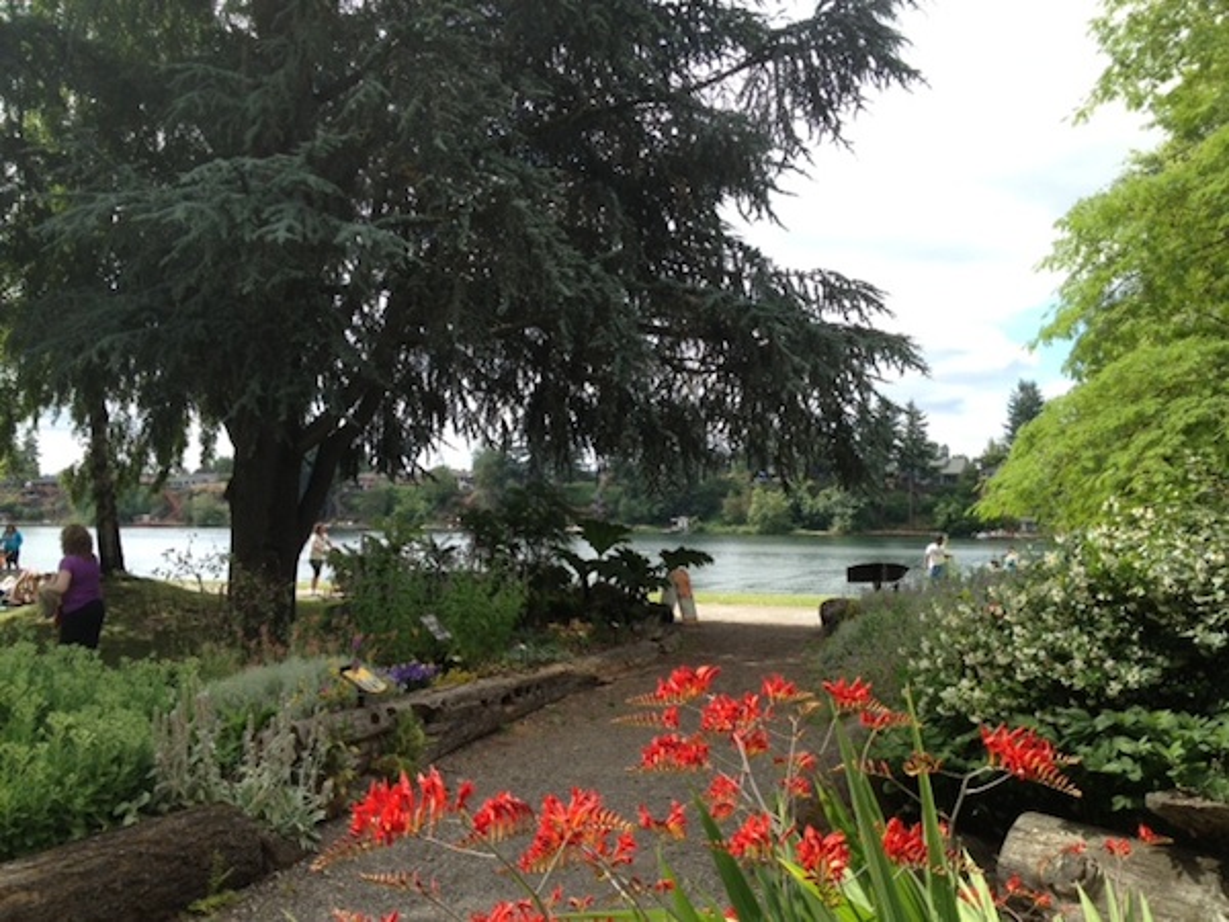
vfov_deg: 40.7
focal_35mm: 35
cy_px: 461
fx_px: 1243
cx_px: 614
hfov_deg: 52.6
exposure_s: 1/746
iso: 50
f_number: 2.4
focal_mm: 4.28
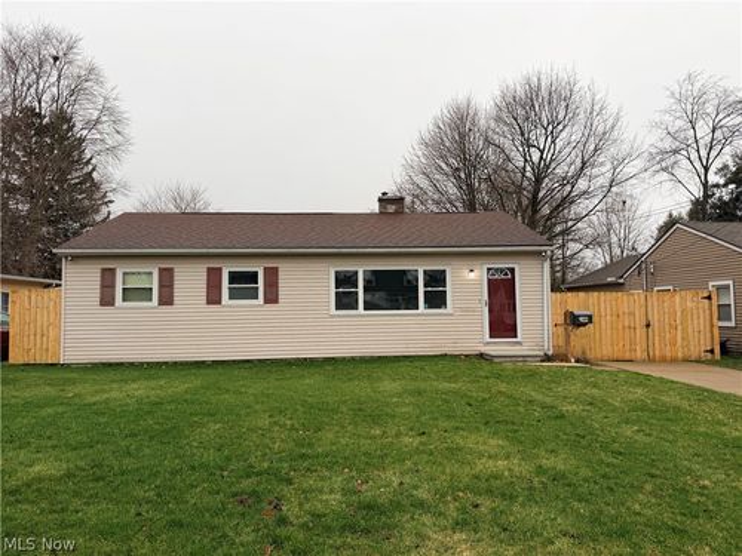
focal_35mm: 24
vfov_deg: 56.8
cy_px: 278
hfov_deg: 71.6
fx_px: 514
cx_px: 371
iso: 64
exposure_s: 1/174
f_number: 1.78
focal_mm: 6.76
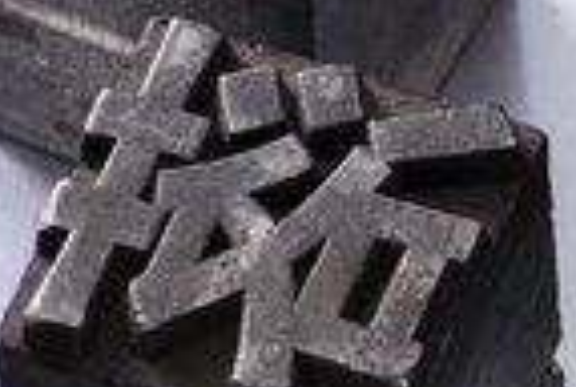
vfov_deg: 2.0
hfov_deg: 2.9
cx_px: 1398
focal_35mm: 703
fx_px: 11271
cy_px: -198
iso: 100
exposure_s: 1/125
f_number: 22
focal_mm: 105
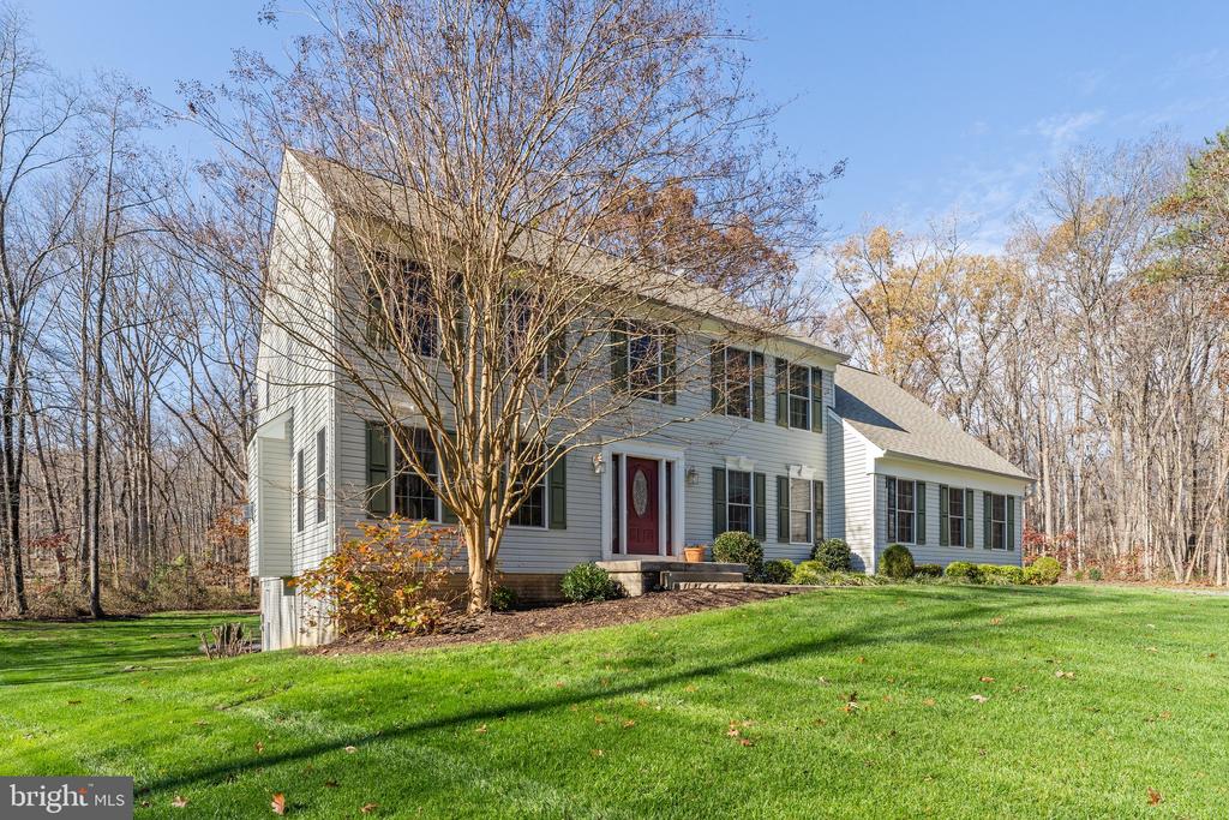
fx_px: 621
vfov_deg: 66.8
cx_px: 614
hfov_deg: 89.4
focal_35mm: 18
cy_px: 410
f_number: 8
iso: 640
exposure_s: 1/800
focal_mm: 18.2
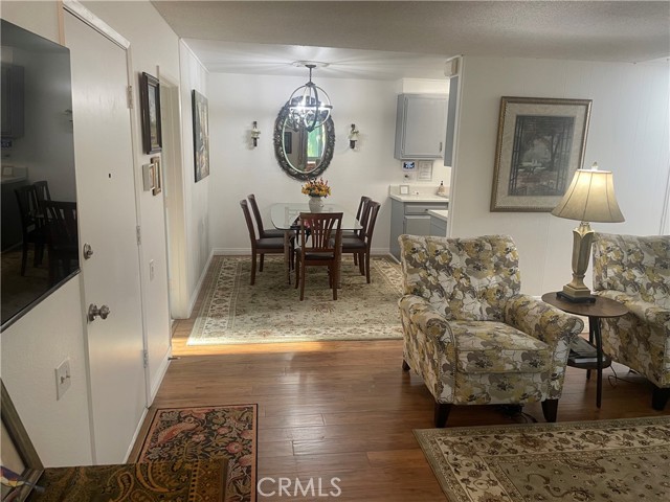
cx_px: 335
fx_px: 503
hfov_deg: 67.3
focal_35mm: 26
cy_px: 251
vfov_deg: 53.1
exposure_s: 1/60
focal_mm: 4.2
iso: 100
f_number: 1.6
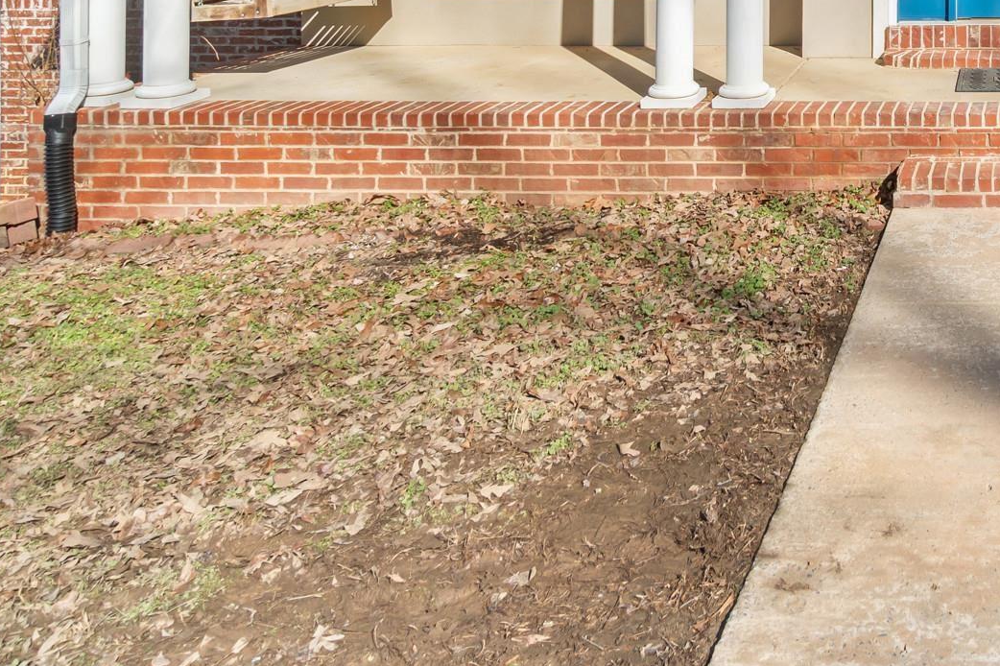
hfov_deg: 44.4
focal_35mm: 36
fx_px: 1000
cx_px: 1021
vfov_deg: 31.1
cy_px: -130
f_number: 9
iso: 250
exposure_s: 1/125
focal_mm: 10
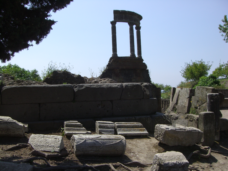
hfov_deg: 49.0
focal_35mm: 38
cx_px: 114
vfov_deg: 37.7
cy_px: 86
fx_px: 250
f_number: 4.3
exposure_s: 1/800
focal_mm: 6.2
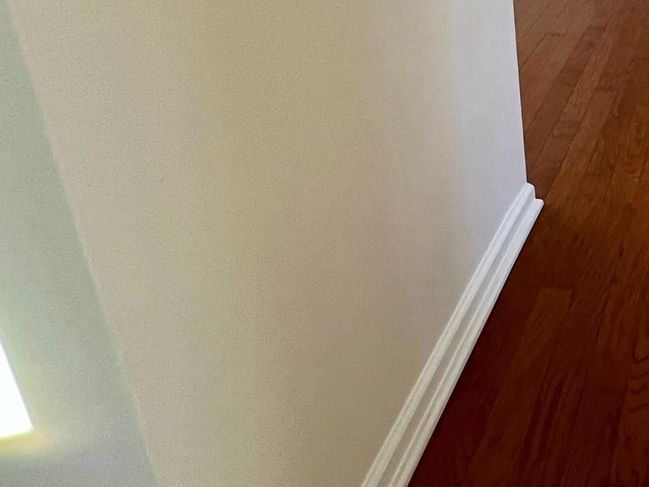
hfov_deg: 45.7
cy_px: -55
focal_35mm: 32
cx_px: 678
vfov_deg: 36.8
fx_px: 600
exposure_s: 1/99
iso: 125
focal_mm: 1.57
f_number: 1.8
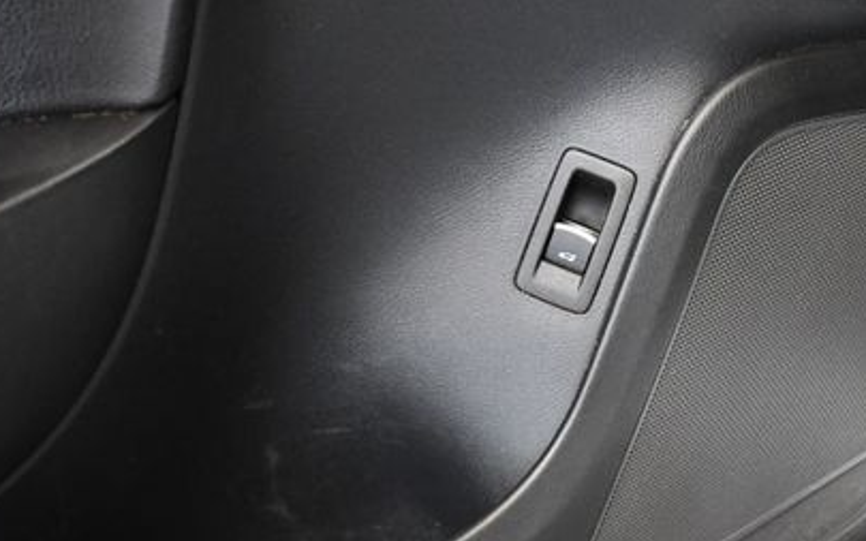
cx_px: 552
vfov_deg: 22.4
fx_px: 1369
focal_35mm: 58
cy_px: 248
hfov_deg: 34.9
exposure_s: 1/60
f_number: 3.5
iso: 3200
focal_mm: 18
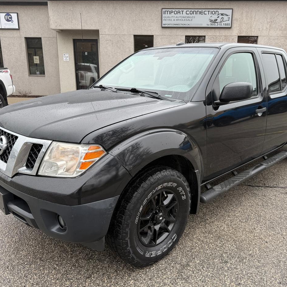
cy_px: 146
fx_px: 272
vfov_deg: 55.6
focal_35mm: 29
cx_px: 165
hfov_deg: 55.4
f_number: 1.78
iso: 64
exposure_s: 1/248
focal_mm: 6.76
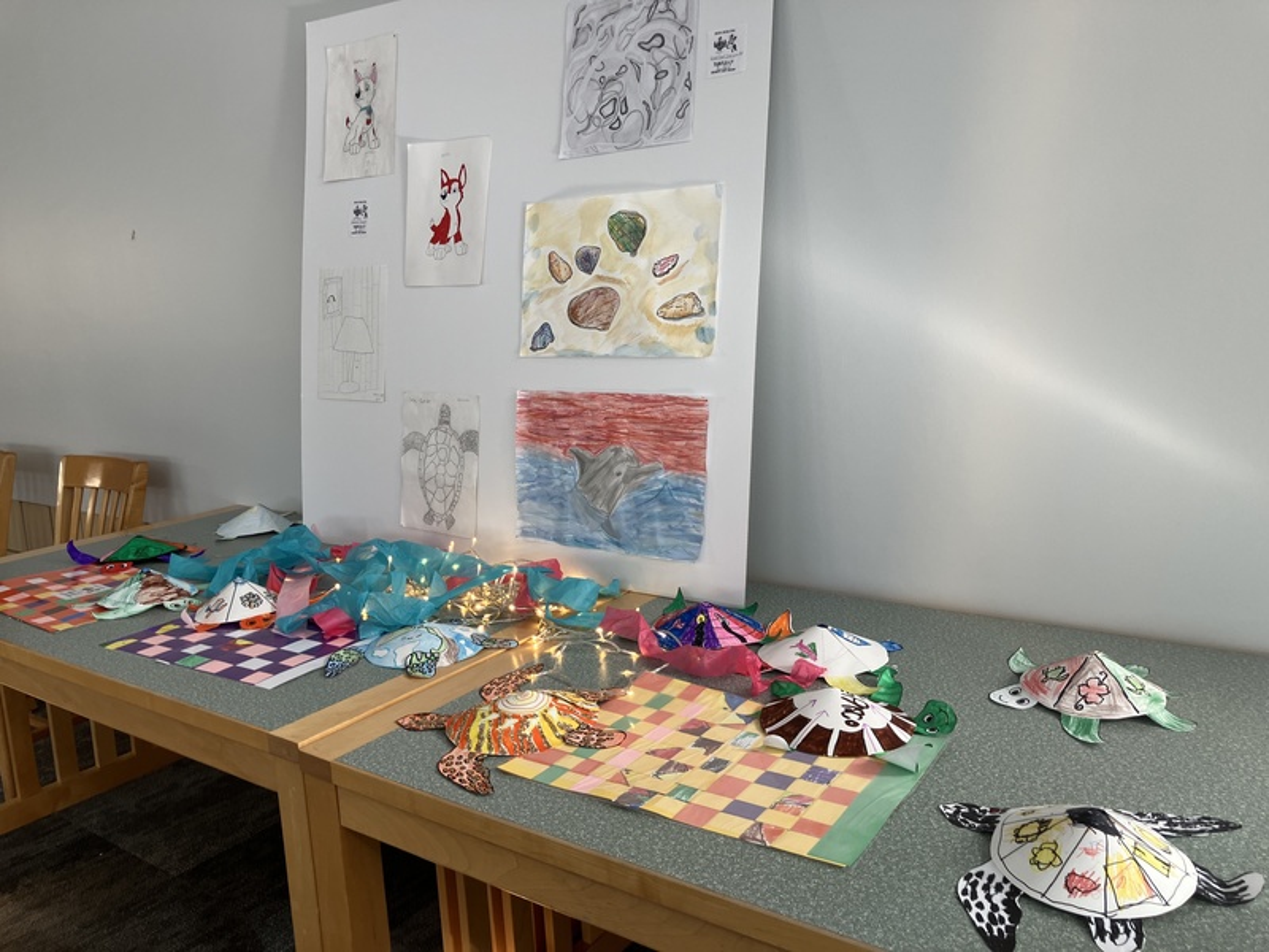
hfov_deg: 63.4
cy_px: 476
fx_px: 1026
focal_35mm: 28
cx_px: 634
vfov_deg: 49.7
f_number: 1.8
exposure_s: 1/81
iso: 32
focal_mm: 3.99
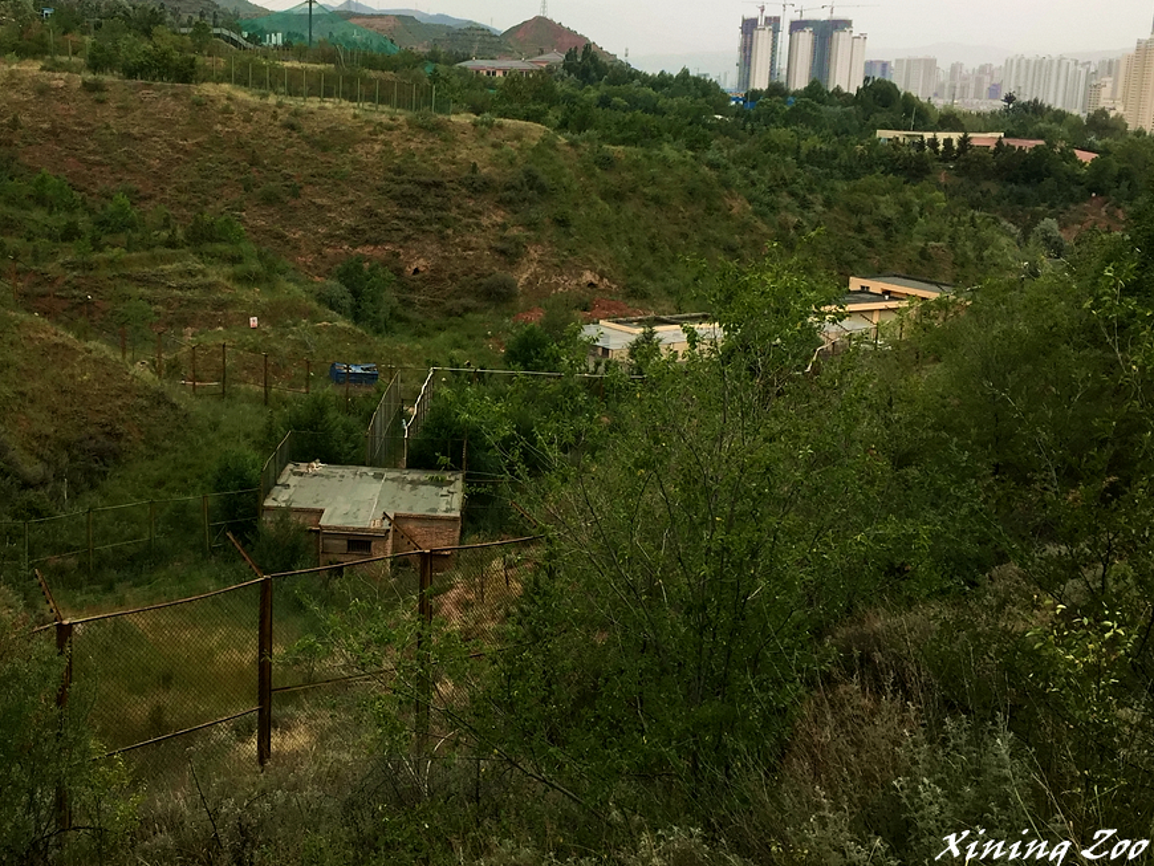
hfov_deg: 46.2
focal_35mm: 40
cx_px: 399
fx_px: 1334
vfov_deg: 35.9
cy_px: 349
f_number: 2.2
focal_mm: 4.15
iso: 32
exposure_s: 1/176
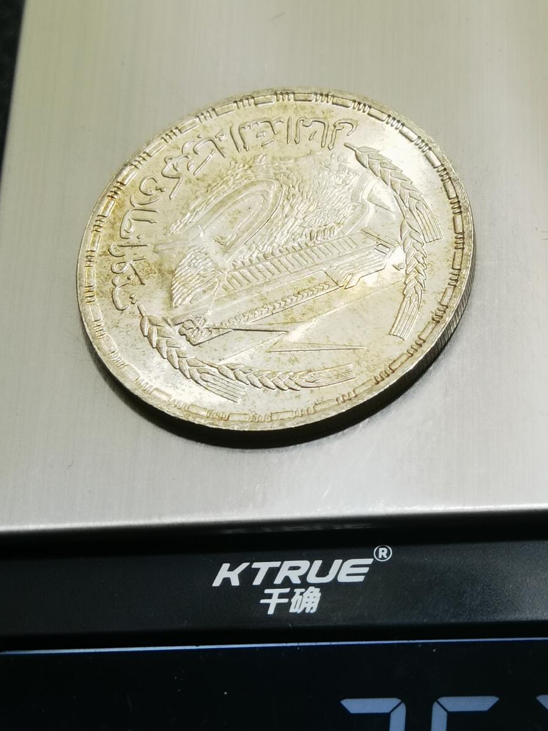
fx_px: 1815
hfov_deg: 17.1
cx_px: 344
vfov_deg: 22.8
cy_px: 331
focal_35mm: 86
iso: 80
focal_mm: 6.67
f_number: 1.9
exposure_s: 1/100
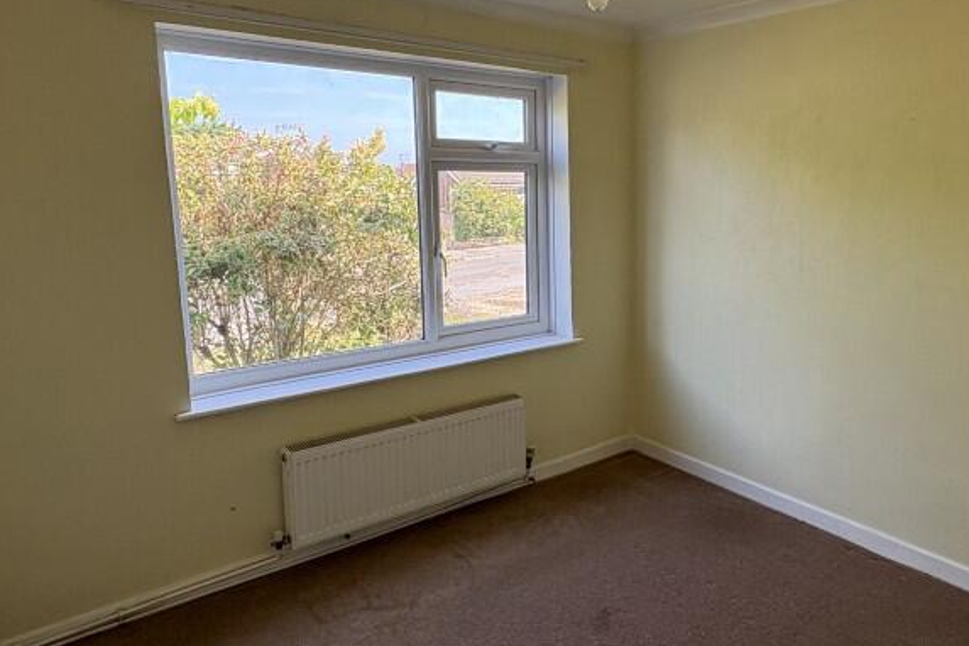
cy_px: 286
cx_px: 607
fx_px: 700
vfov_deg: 49.5
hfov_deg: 68.3
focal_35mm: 26
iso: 64
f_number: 2.2
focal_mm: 2.22
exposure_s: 1/132
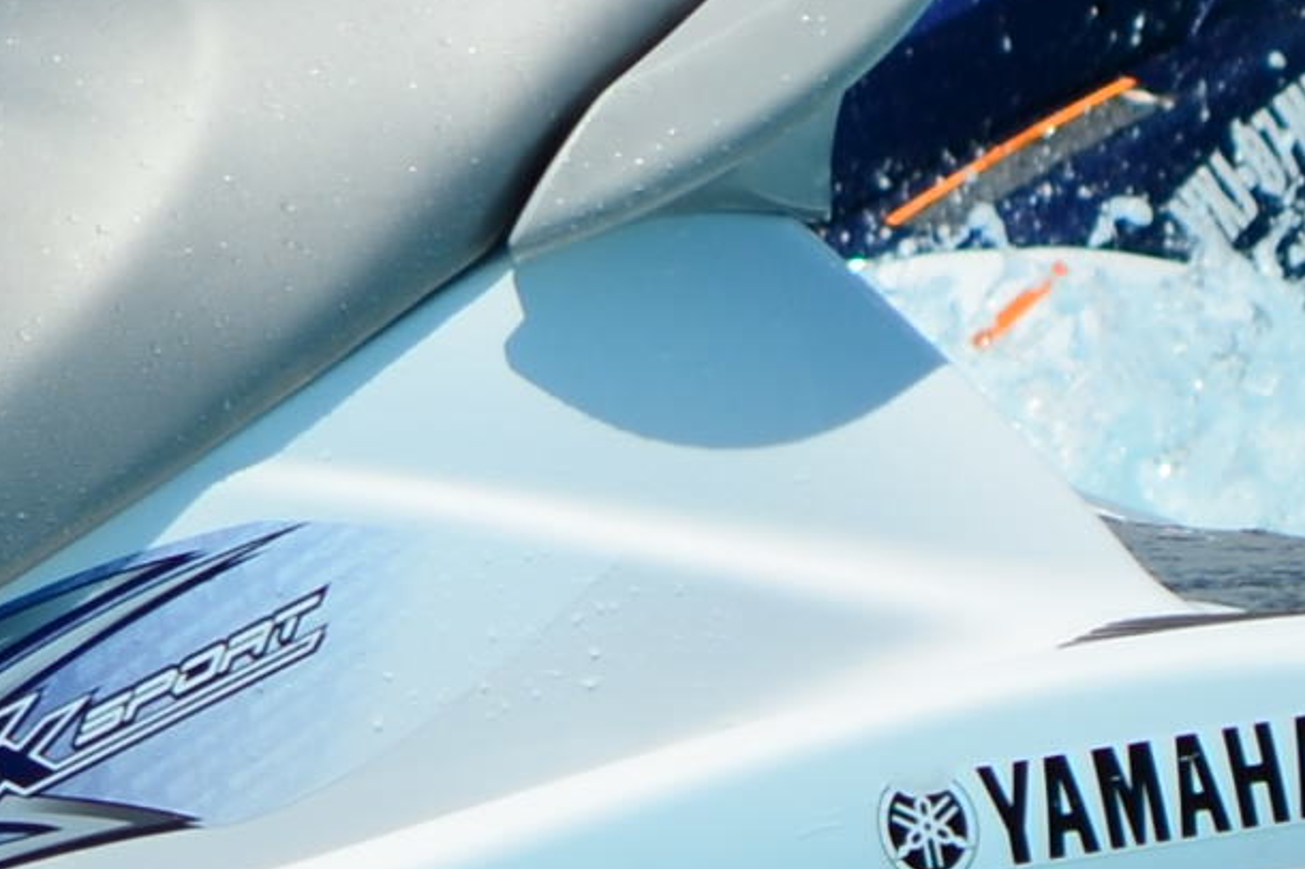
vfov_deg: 0.8
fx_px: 65755
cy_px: -238
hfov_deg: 1.1
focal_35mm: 1815
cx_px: -404
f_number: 5.6
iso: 100
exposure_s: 1/800
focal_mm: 200
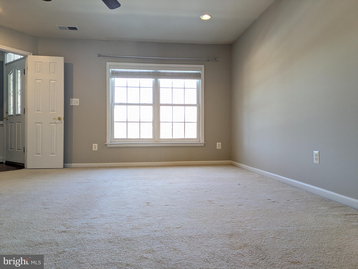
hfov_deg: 69.4
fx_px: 259
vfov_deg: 54.9
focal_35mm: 25
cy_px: 134
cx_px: 179
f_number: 1.89
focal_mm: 5.43
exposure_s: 1/120
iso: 308
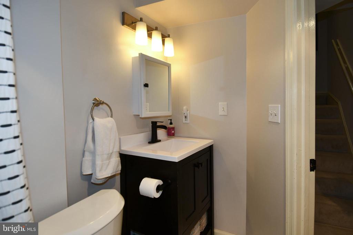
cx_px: 176
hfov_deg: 90.0
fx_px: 177
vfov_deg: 67.4
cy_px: 118
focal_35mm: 18
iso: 200
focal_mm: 12
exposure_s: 1/100
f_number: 5
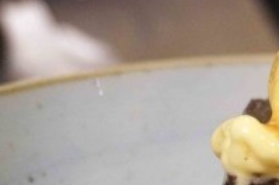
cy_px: 198
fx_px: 1157
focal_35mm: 150
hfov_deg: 13.1
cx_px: 395
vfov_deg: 9.1
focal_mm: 33
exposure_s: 1/13
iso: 3200
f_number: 5
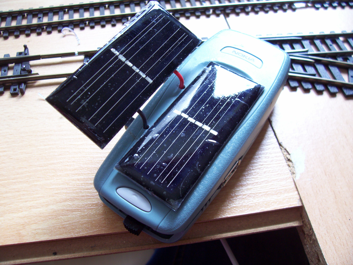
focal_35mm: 34
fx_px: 347
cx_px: 176
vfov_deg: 41.8
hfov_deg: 54.0
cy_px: 132
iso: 80
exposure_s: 1/43.3
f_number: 2.7
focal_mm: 5.6
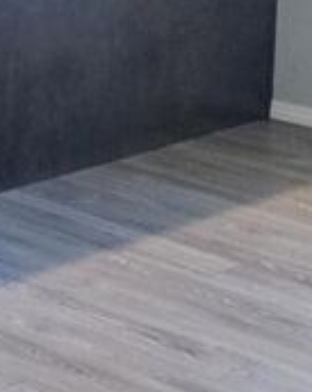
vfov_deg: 13.9
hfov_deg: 10.1
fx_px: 1551
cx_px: -435
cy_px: -93
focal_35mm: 134
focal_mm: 6.4
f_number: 1.8
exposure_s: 1/120
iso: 500
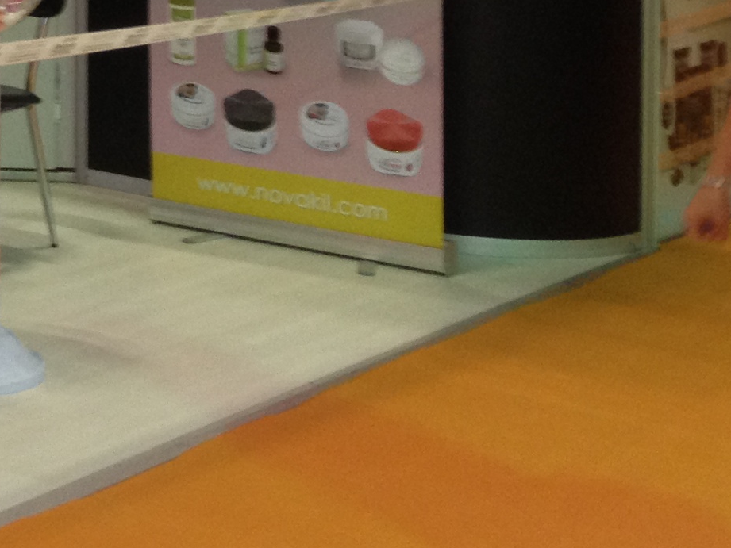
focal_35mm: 124
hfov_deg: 14.5
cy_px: -375
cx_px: -472
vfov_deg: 11.3
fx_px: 2619
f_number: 2.4
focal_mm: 4.28
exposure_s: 1/20
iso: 100
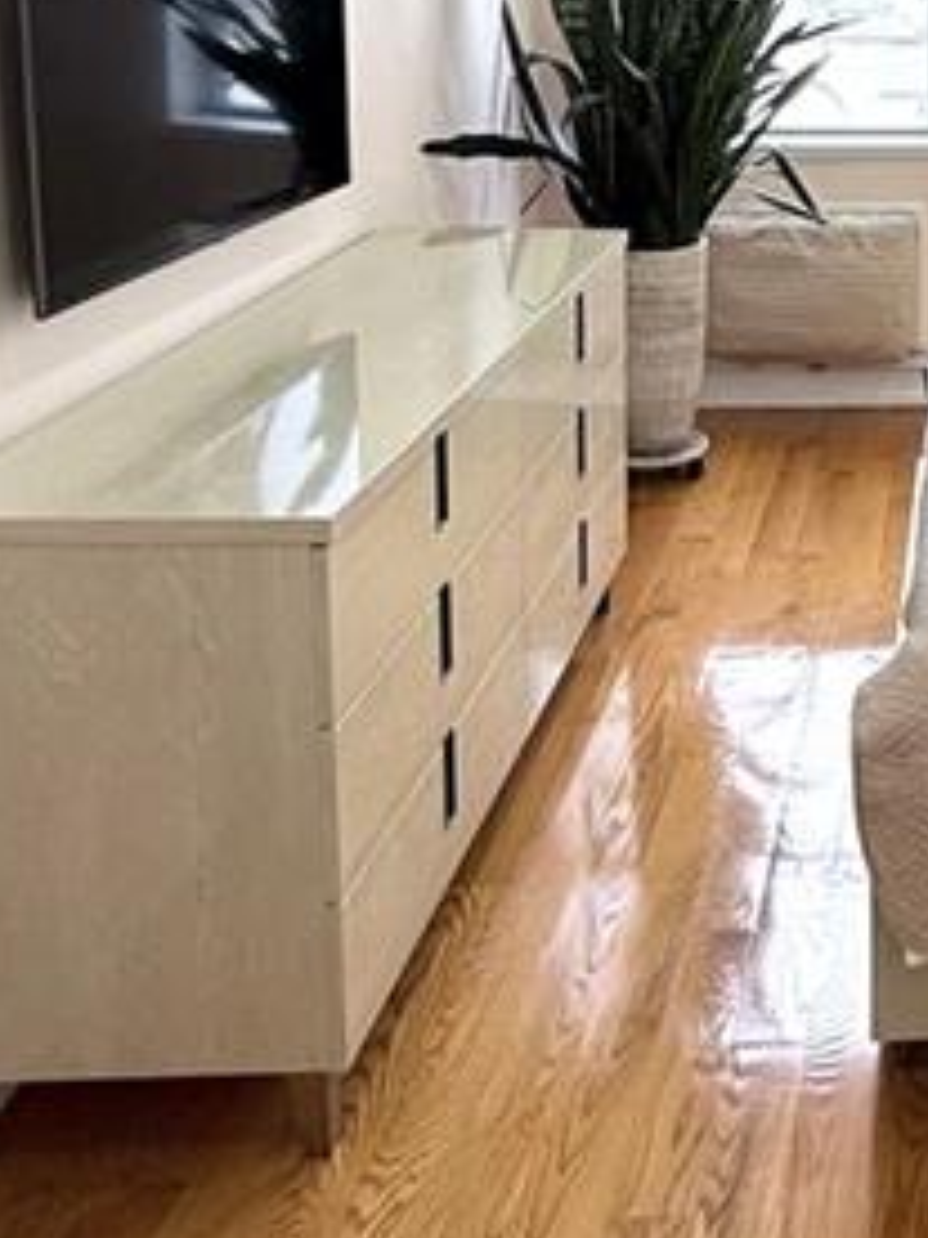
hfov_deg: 29.1
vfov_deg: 42.3
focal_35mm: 39
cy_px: 40
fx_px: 1394
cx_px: 1237
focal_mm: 2.22
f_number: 2.2
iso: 64
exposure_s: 1/112
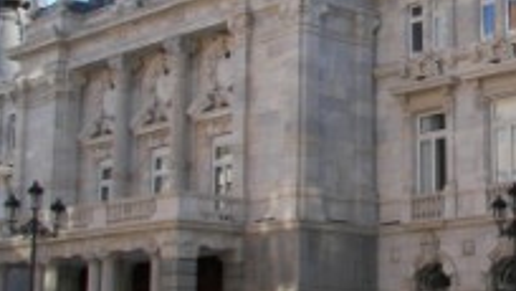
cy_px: 78
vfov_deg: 14.0
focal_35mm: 86
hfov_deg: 24.2
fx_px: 1177
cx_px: 440
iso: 100
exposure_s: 1/640
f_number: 2.8
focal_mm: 6
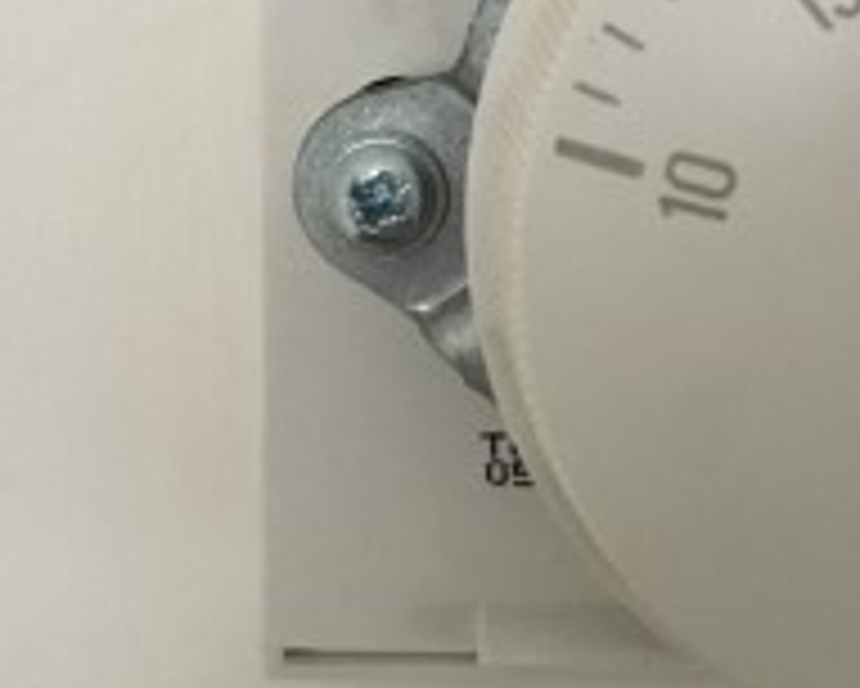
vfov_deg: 15.5
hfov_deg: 20.0
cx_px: 680
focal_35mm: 95
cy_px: -193
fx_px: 2419
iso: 320
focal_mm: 4.15
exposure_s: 1/17
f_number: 2.2
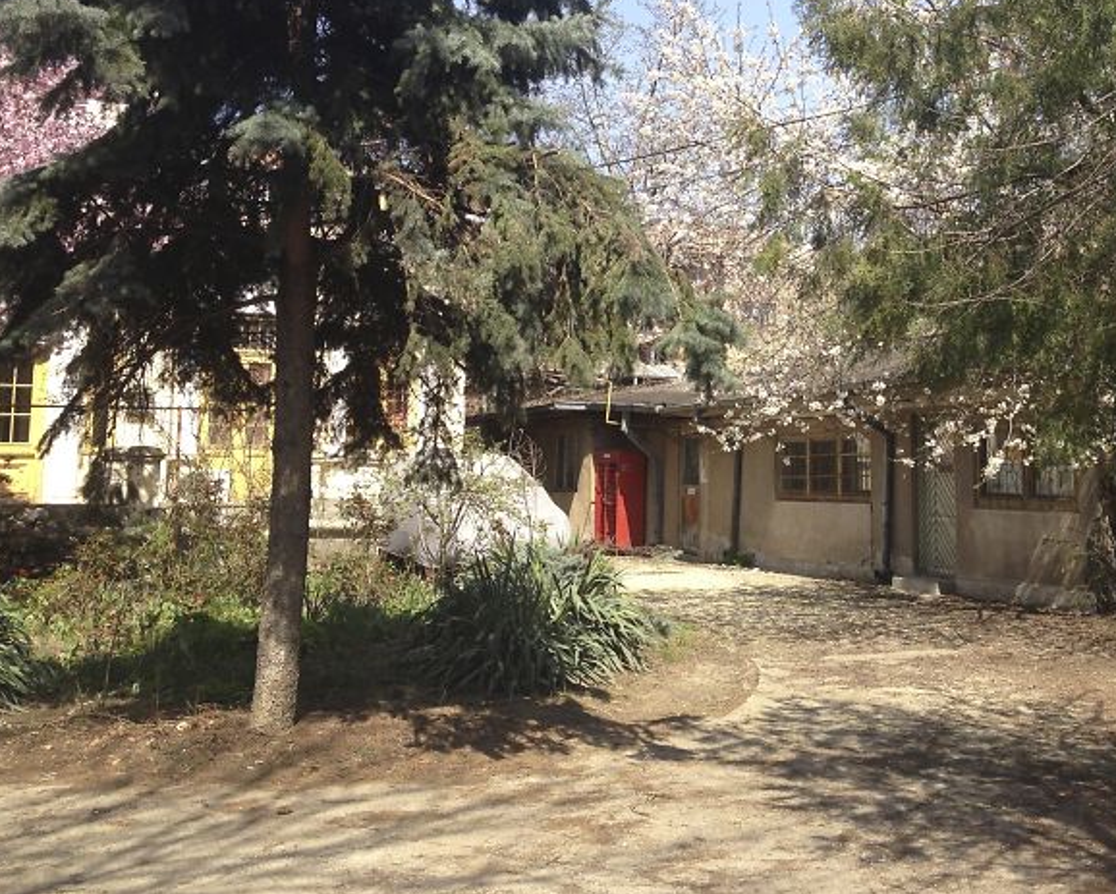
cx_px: 749
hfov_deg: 37.6
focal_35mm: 49
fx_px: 1619
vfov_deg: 30.6
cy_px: 303
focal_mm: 4.13
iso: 50
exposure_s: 1/797
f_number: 2.4
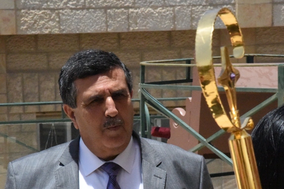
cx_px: 158
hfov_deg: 9.7
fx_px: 1681
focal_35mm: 213
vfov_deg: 6.5
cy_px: 129
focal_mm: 120
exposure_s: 1/5000
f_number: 22
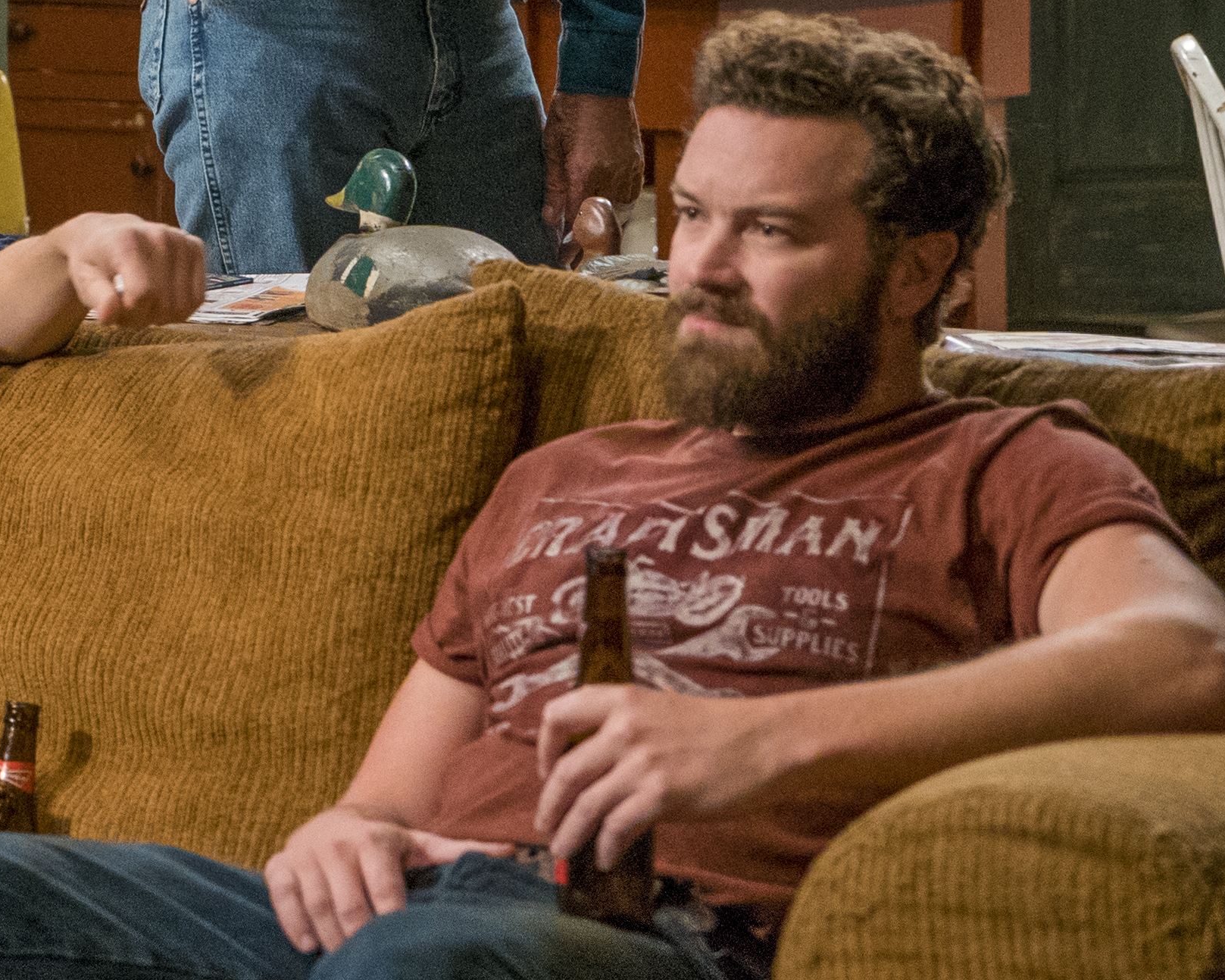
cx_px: 25
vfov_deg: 9.7
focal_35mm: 159
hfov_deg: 12.0
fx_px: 5764
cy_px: 22
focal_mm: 65
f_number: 4
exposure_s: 1/125
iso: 8000
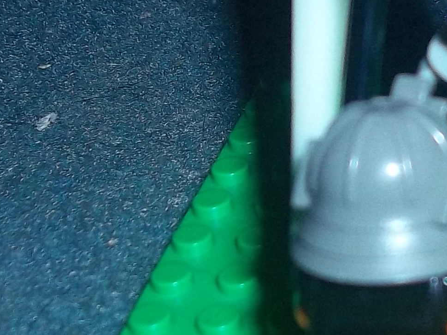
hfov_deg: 14.4
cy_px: 134
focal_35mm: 132
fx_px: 1704
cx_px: 561
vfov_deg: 11.2
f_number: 2.9
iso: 80
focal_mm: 5.7
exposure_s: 1/60
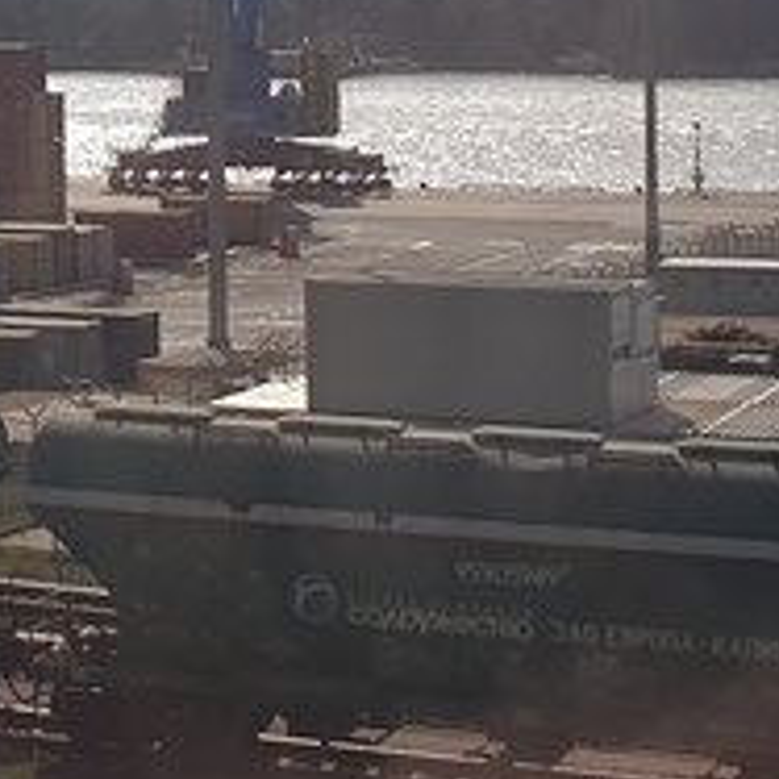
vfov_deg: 13.6
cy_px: -29
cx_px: -550
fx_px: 3208
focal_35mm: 126
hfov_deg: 12.8
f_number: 2.4
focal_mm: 4.3
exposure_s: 1/1727
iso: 50
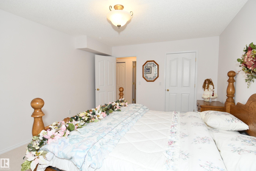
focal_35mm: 18
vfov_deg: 67.4
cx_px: 128
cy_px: 86
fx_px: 128
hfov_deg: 90.0
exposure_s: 1/60
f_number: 5.6
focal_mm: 12
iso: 400
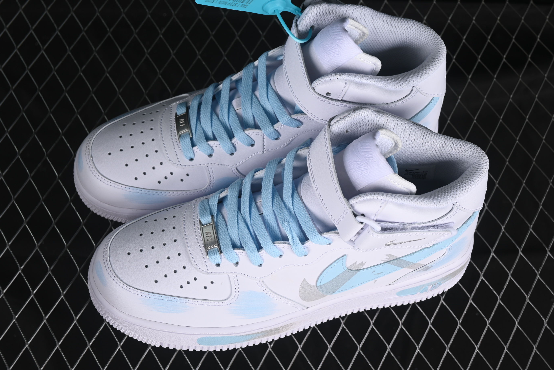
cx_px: 276
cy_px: 183
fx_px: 1170
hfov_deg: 26.6
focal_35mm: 76
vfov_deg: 18.0
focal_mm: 50
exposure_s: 1/80
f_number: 8
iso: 160
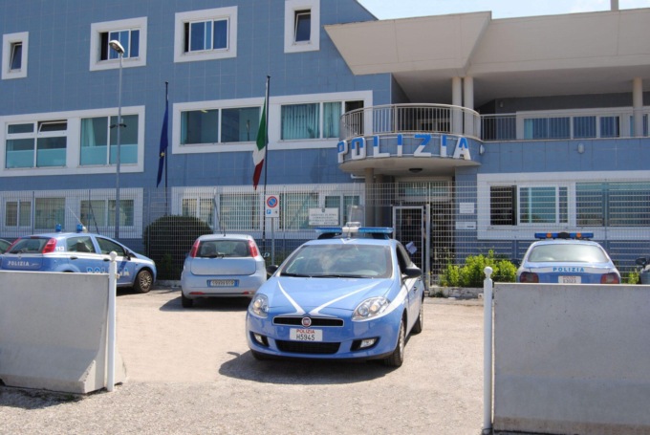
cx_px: 325
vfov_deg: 38.5
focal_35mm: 34
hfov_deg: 55.1
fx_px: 624
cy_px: 218
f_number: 7.1
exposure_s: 1/200
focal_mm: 23
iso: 100
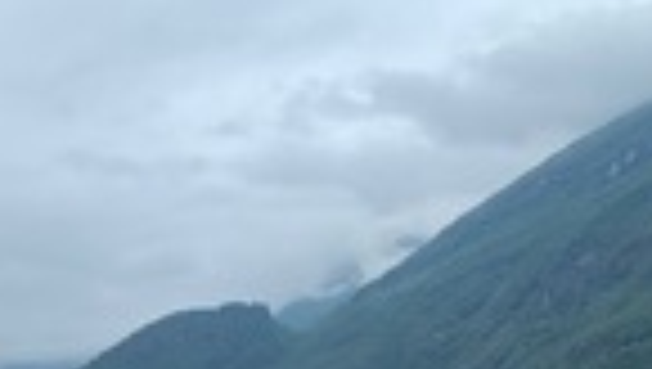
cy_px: 585
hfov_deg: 25.4
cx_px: -40
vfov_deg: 14.3
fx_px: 1350
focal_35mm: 78
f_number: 1.8
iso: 25
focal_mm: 4.25
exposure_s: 1/601
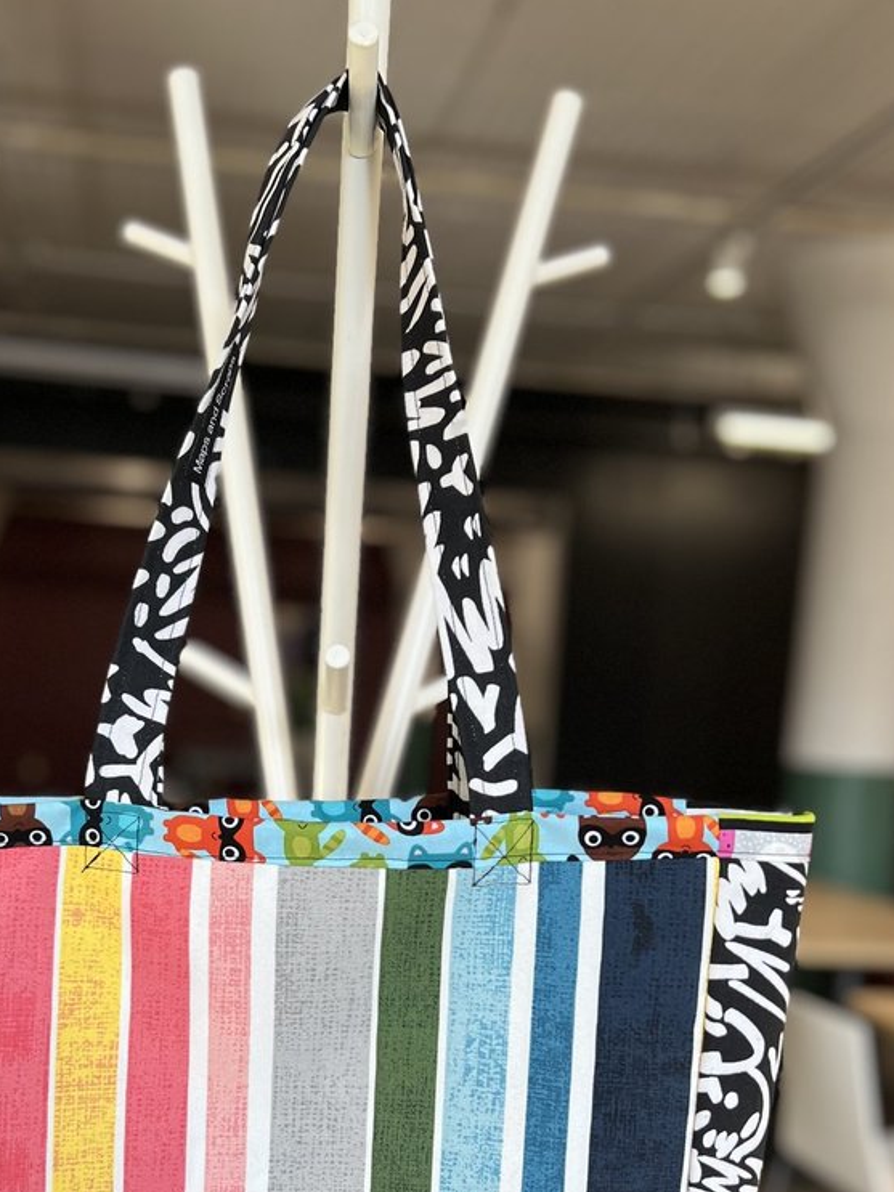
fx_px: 1447
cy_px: 844
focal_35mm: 42
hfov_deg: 34.1
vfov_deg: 43.8
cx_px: 327
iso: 50
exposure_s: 1/120
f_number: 1.5
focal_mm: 5.7
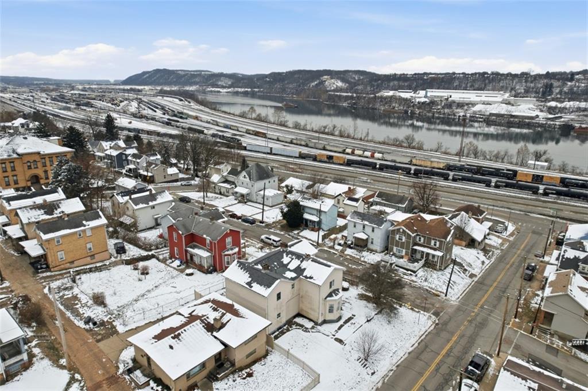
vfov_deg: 57.1
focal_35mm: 22
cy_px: 196
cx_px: 294
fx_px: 359
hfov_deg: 78.6
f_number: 2.8
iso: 120
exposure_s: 1/500
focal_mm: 8.4
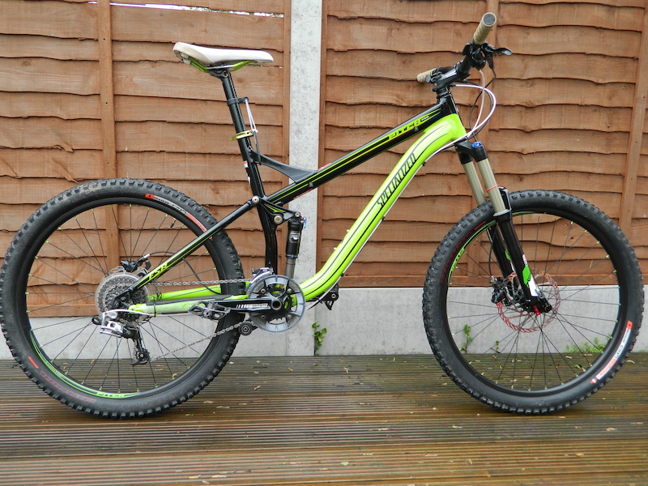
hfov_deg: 58.4
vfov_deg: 45.4
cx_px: 324
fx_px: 580
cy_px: 243
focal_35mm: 31
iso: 80
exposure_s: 1/50
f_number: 3.2
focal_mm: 5.6
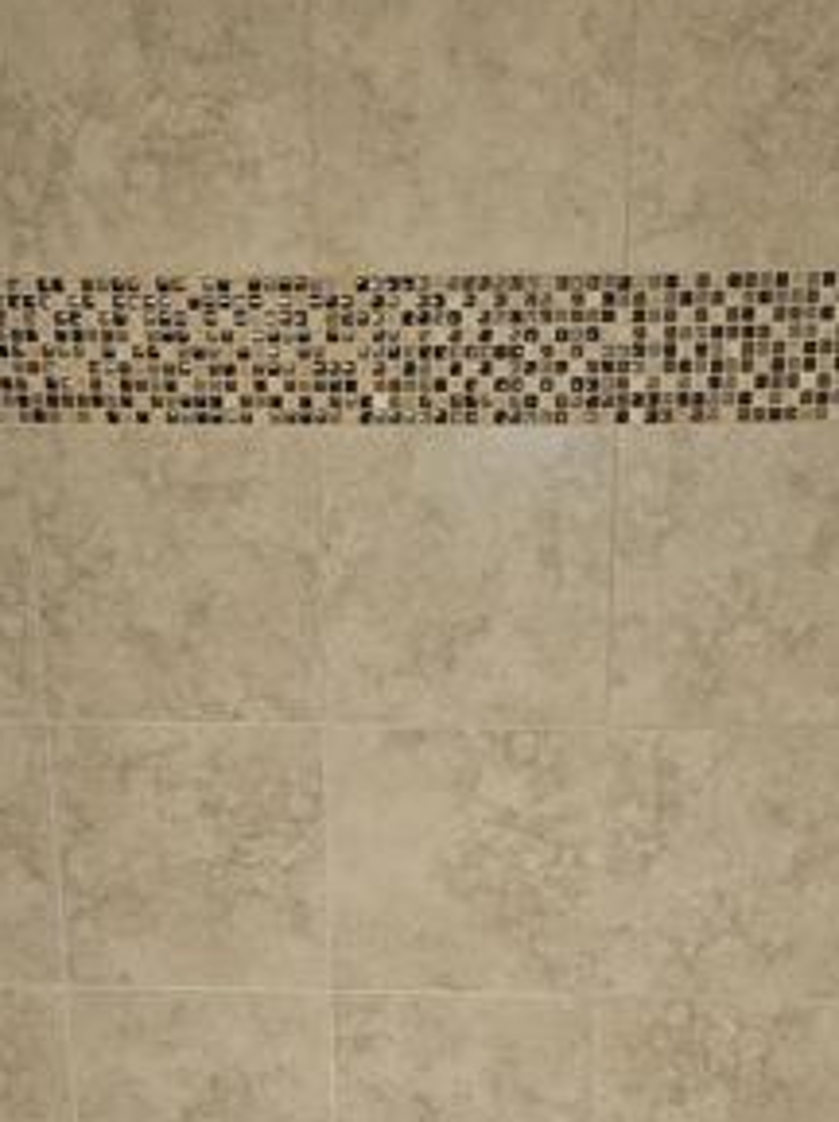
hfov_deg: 28.5
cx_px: 420
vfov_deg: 35.9
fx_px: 1652
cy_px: 947
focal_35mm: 51
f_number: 1.8
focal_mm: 5.4
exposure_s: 1/60
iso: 100
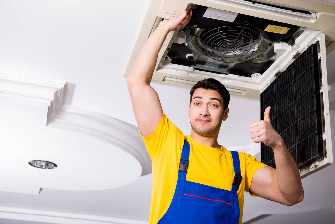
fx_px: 465
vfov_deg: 27.0
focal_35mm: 50
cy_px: 112
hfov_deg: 39.6
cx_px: 168
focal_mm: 50
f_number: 5
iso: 100
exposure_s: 1/100
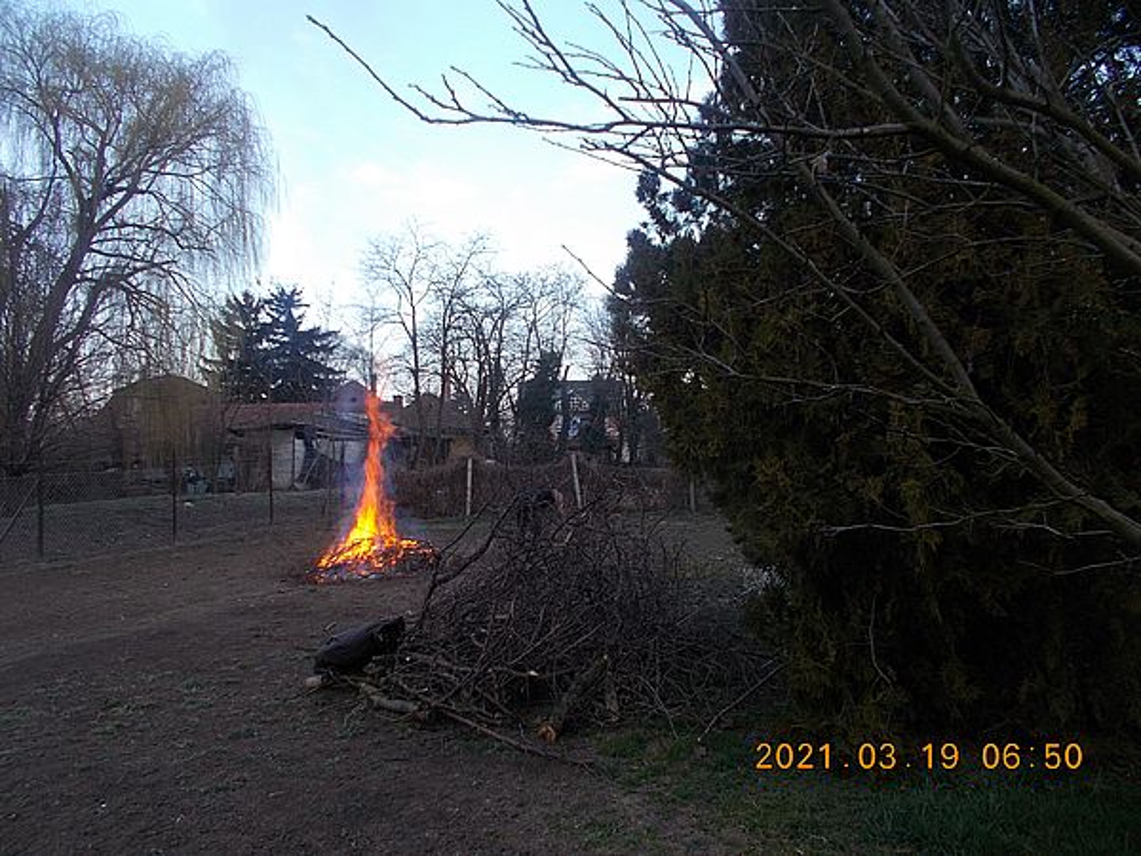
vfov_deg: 53.1
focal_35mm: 26
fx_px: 857
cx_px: 570
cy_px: 428
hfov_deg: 67.3
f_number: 3.2
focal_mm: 4.6
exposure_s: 1/125
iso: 80
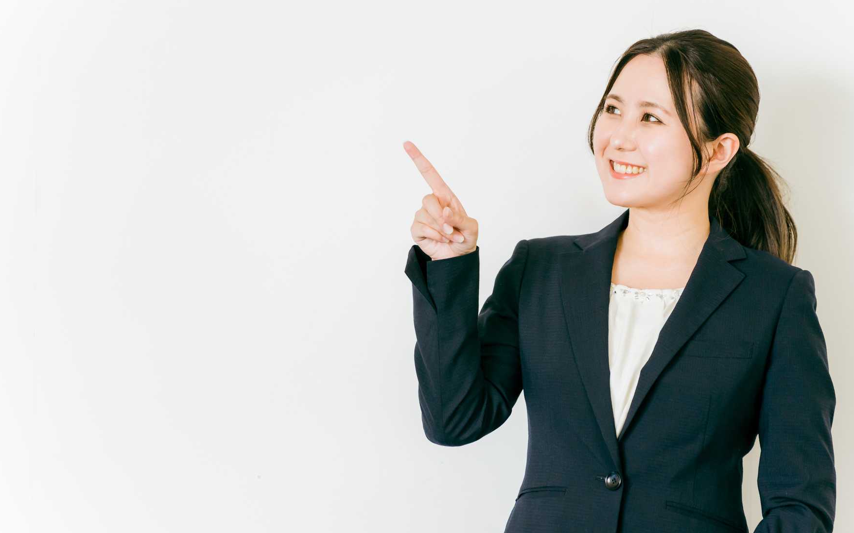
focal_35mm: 174
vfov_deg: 7.5
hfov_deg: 12.0
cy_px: 268
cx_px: 480
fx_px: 4050
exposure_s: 1/200
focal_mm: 150
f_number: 2.8
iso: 1600
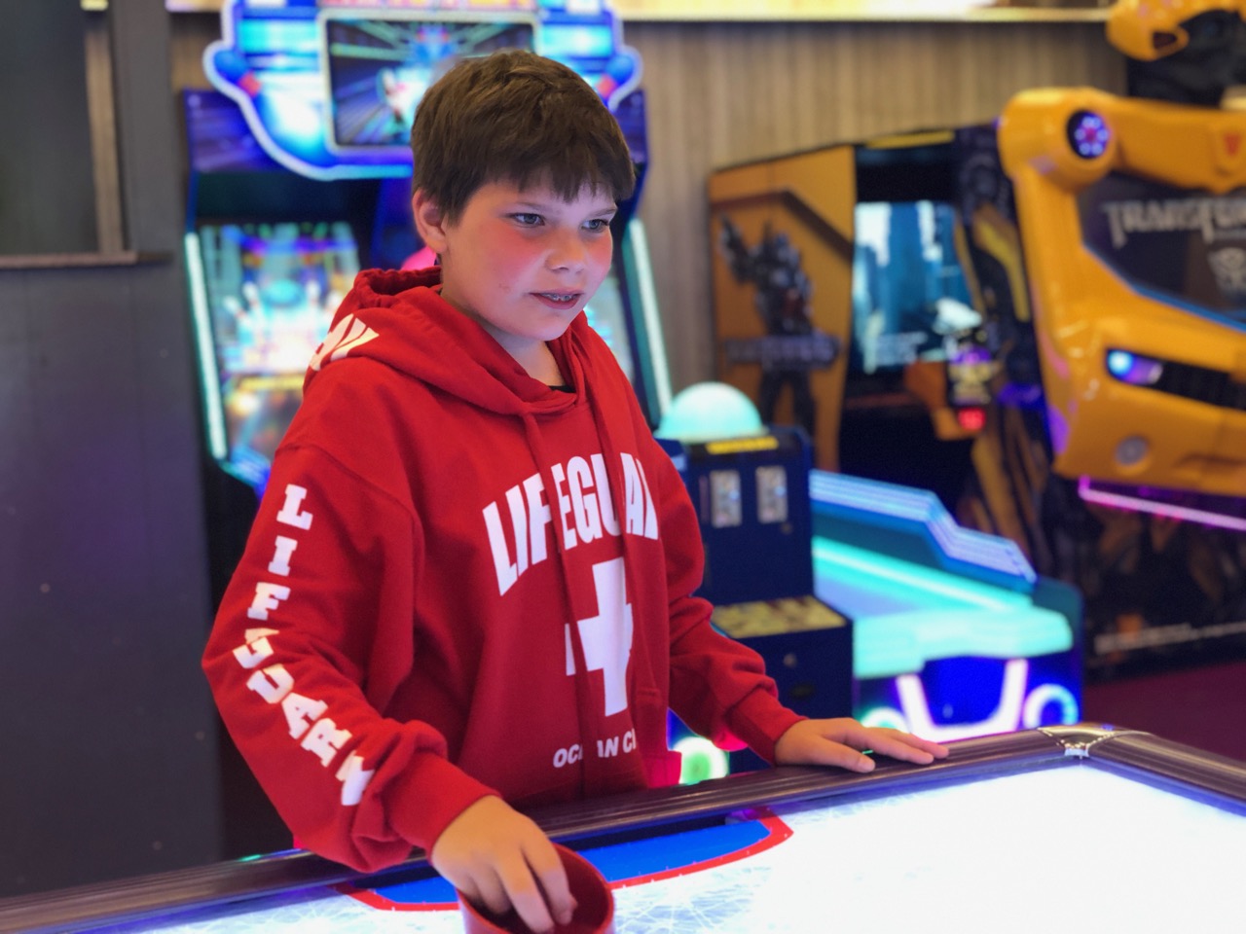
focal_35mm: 52
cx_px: 623
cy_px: 467
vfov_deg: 28.0
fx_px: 1872
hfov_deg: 36.8
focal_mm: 6
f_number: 2.4
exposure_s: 1/27
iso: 125
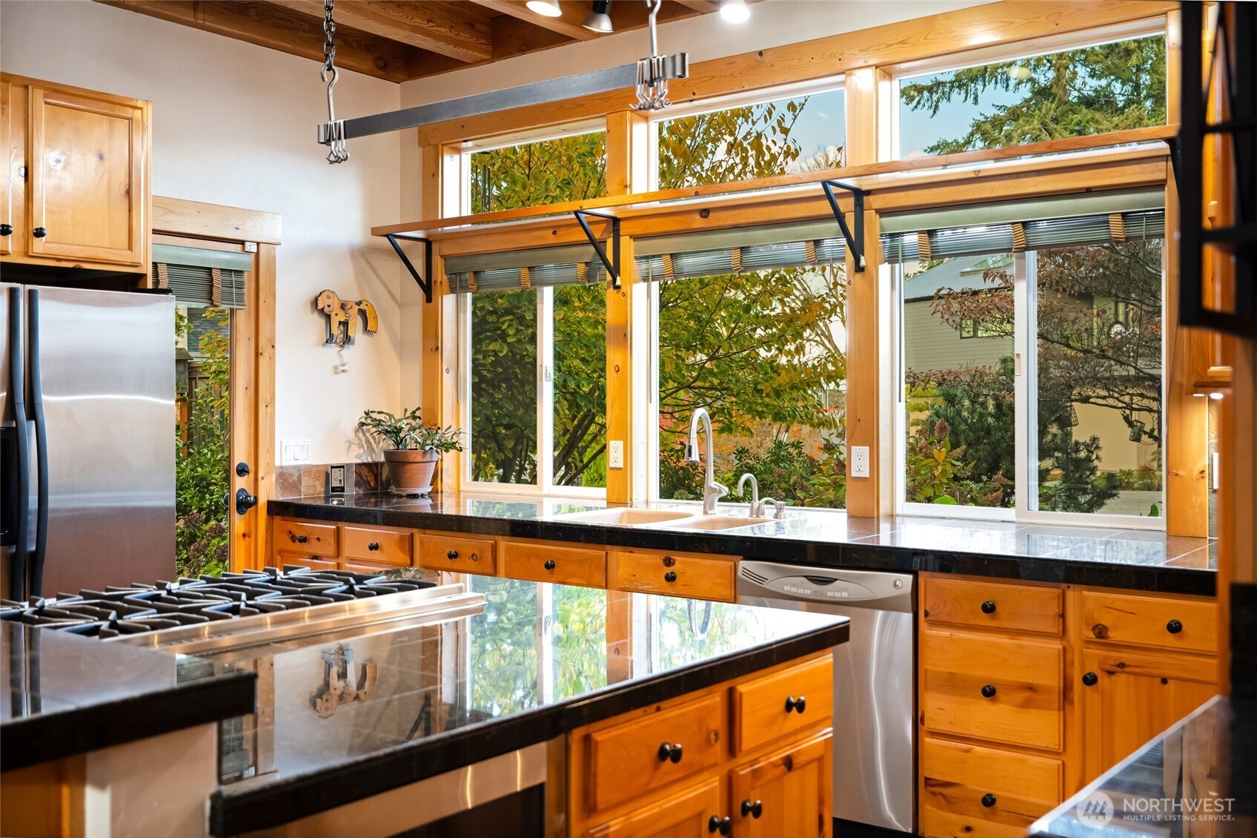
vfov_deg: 37.8
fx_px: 1222
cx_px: 628
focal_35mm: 35
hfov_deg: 54.4
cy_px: 419
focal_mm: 35
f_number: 4
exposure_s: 1/1250
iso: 400
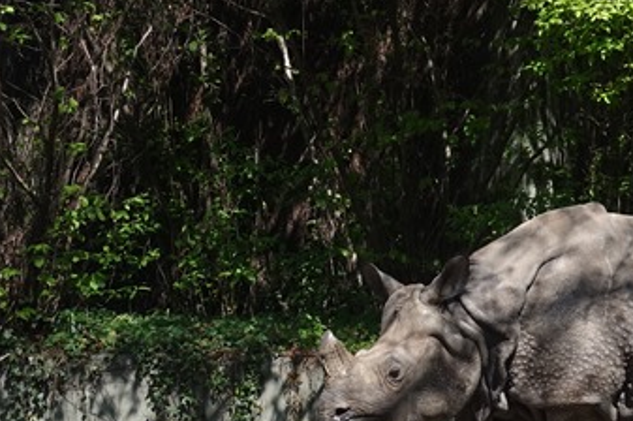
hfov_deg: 9.7
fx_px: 3742
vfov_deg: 6.4
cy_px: 394
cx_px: 475
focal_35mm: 213
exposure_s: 1/200
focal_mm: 25.7
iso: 125
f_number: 5.6
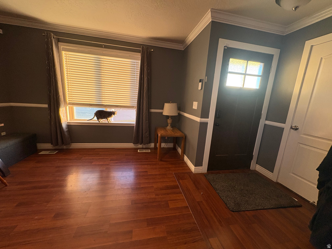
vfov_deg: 85.7
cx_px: 166
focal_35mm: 14
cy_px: 124
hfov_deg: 102.1
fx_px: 134
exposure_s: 1/60
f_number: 2.2
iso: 250
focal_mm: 2.22
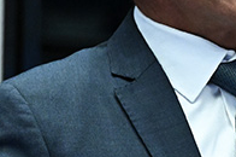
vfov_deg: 3.4
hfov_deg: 5.1
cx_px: 374
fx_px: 2618
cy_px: 128
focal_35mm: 400
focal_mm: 91
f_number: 4.5
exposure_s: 1/160
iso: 5000
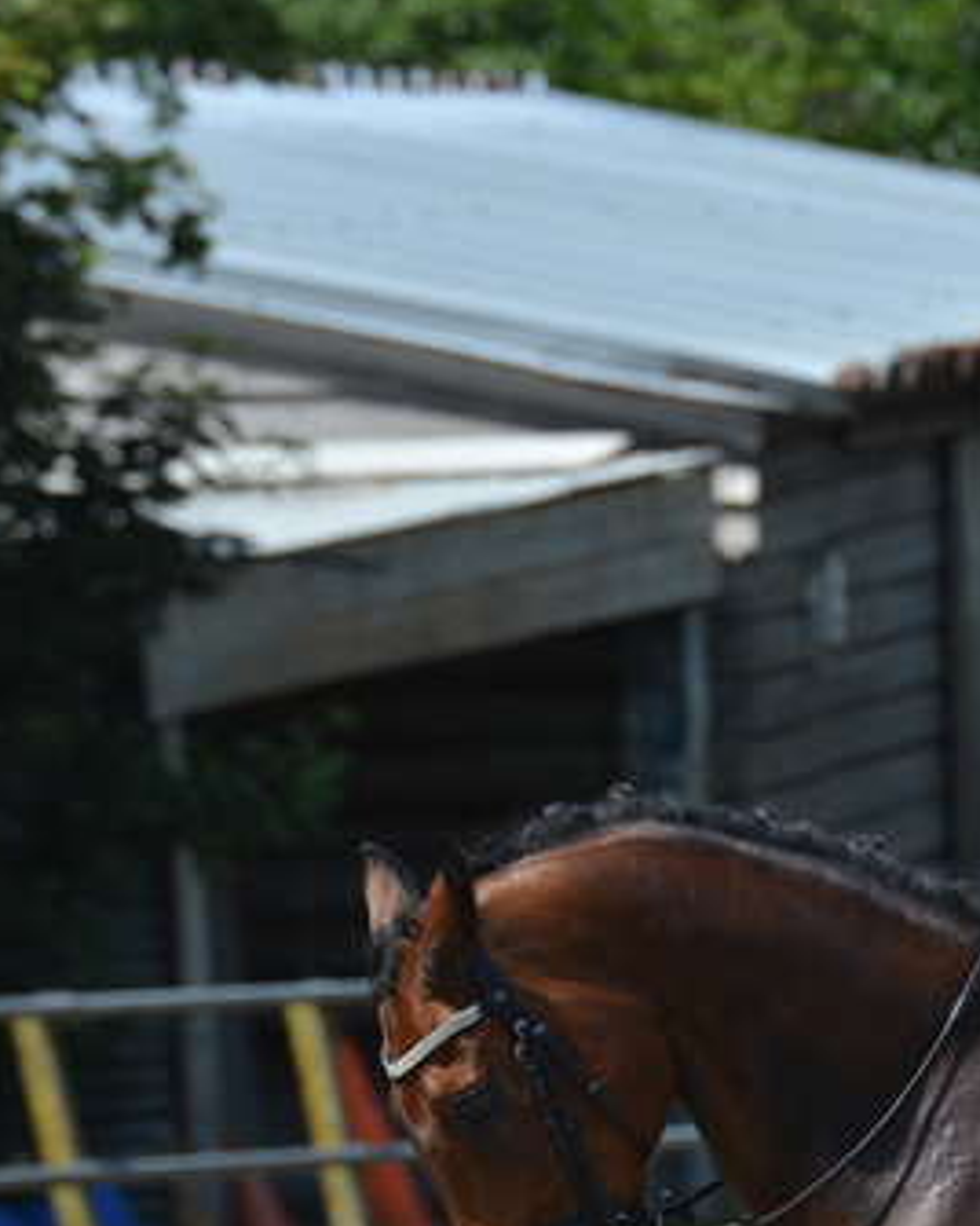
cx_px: 687
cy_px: 1019
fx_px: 21101
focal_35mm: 582
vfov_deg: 3.3
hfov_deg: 2.7
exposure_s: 1/800
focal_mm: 200
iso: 100
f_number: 5
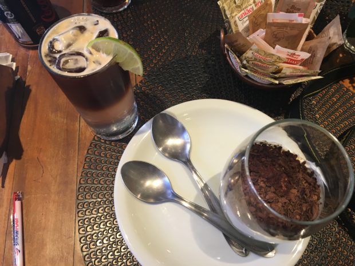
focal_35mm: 29
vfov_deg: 48.2
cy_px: 133
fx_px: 297
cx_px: 178
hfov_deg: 61.7
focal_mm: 4.15
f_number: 2.2
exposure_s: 1/30
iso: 64
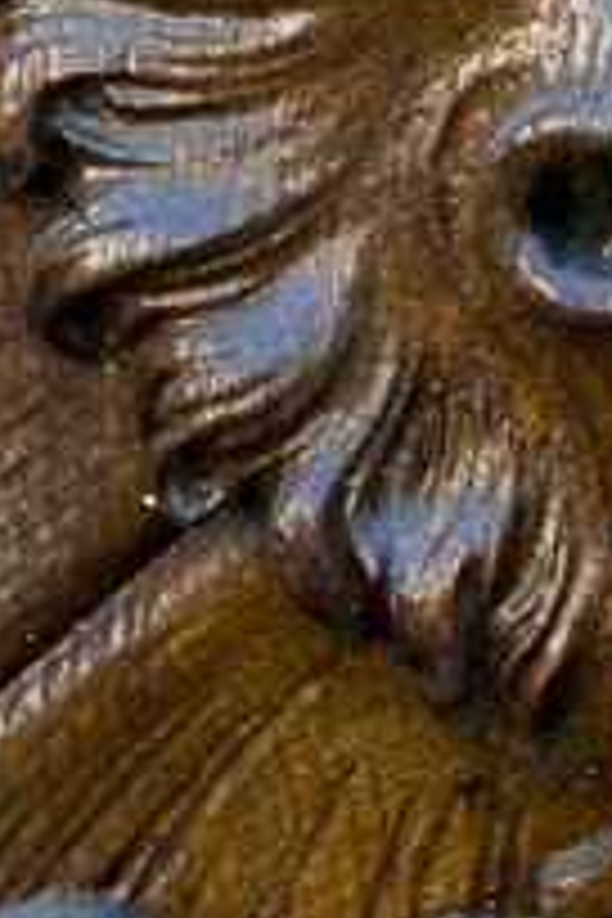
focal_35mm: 345
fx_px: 8797
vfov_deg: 5.9
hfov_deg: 4.0
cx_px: 1087
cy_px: -486
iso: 200
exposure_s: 1/30
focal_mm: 55
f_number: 6.3
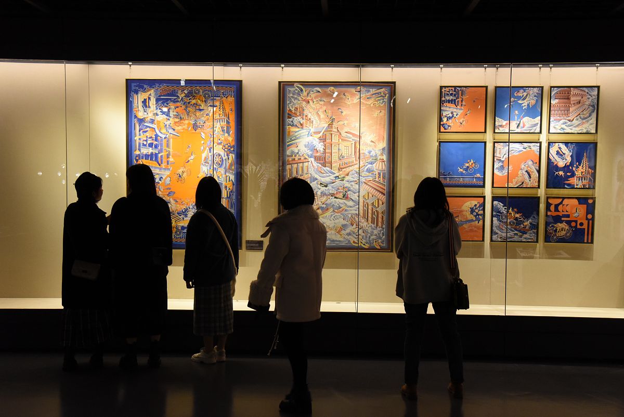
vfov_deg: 35.1
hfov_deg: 50.7
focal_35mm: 38
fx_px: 659
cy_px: 208
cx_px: 312
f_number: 4.5
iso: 4000
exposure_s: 1/125
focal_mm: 38
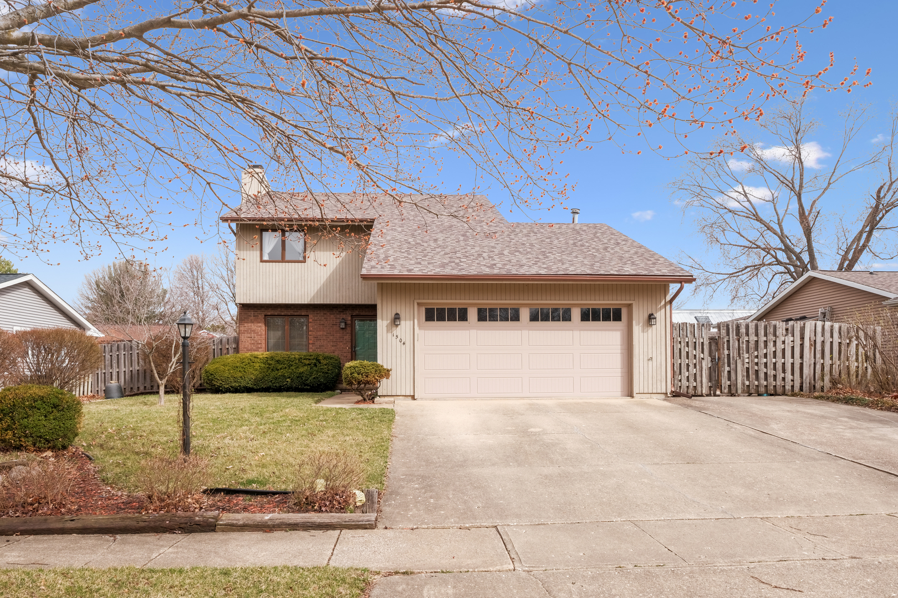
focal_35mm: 24
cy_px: 299
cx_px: 449
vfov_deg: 53.1
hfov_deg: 73.7
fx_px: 599
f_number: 11
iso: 160
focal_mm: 16
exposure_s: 1/60
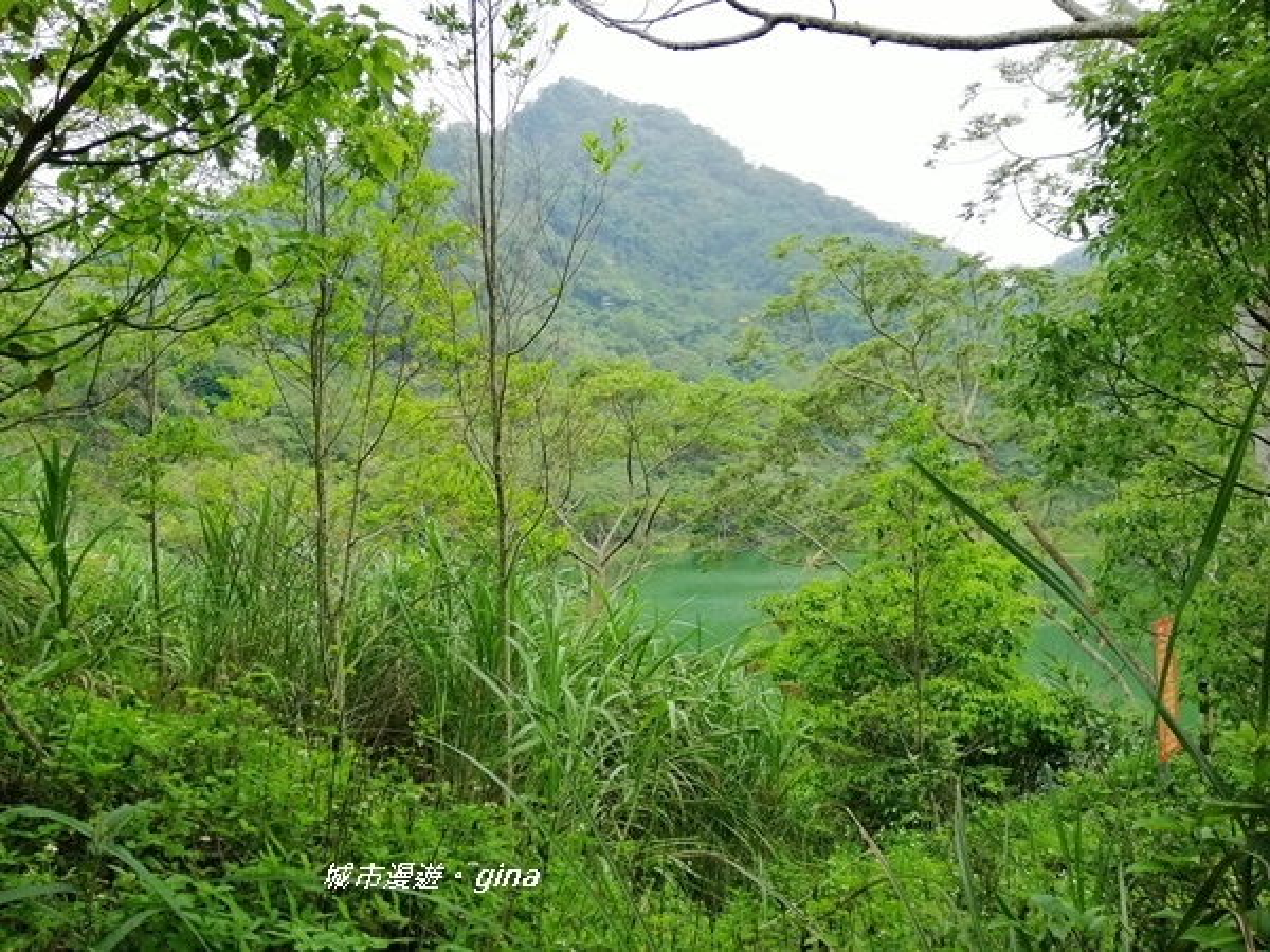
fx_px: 954
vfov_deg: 53.1
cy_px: 476
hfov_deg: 67.3
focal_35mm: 26
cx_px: 635
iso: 160
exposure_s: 1/900
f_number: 2.2
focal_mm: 3.81
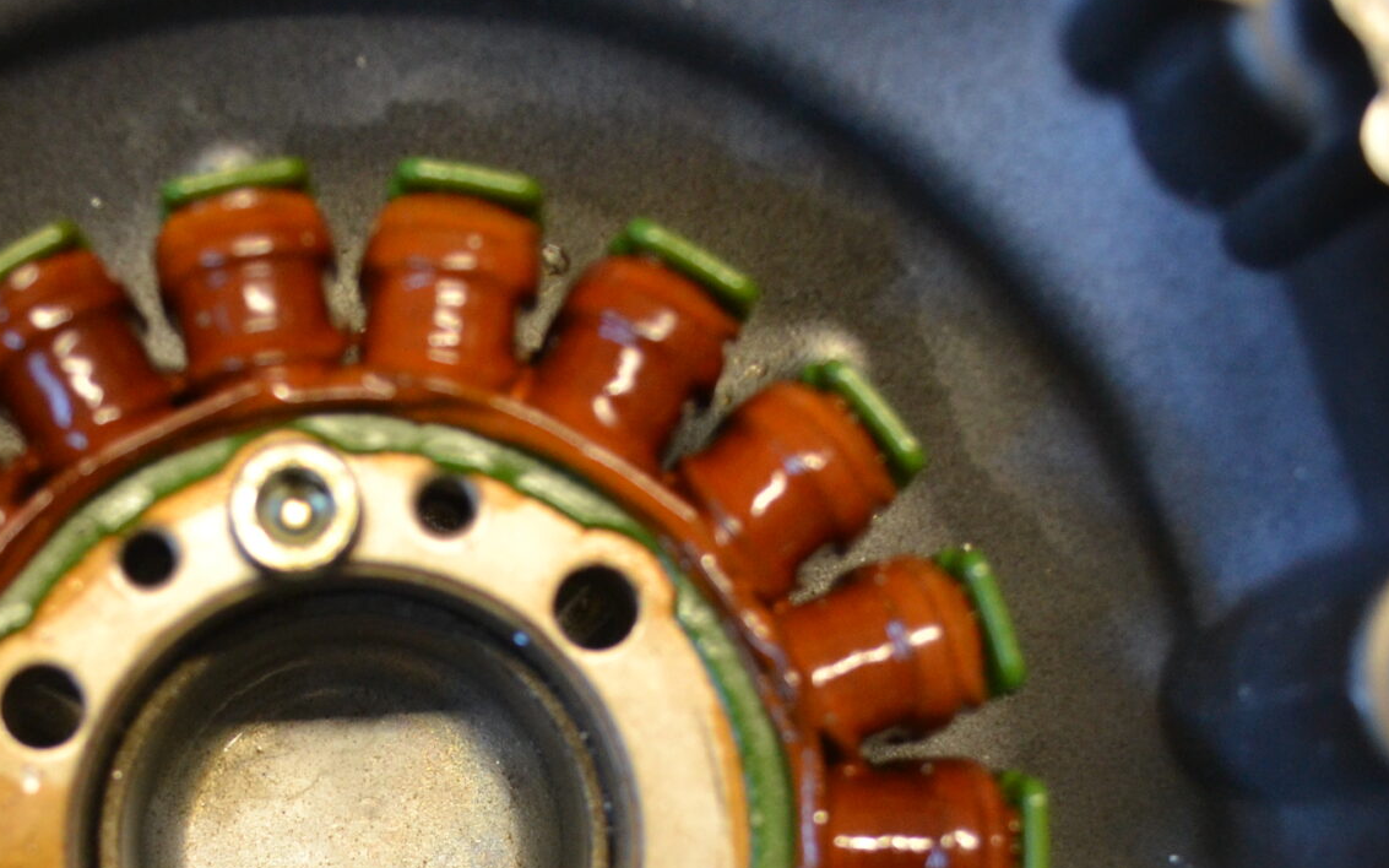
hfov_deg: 26.8
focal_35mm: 76
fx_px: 2877
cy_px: 833
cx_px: 333
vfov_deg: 16.8
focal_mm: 22
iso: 900
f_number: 4
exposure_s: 1/60
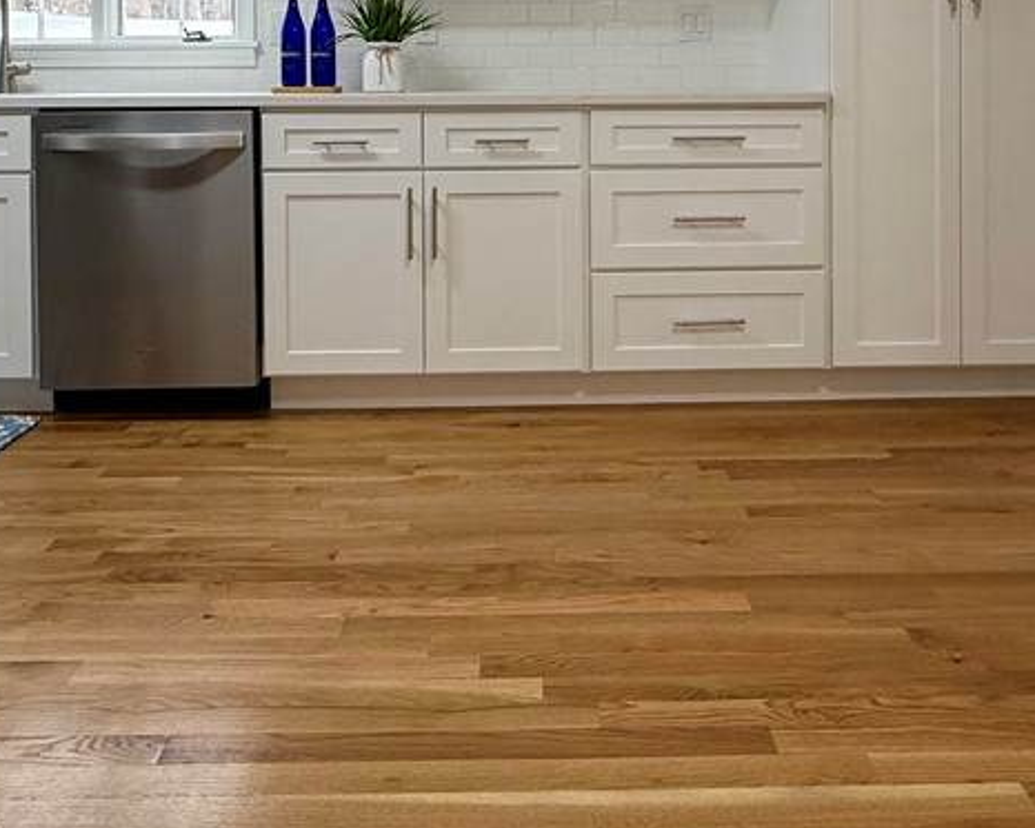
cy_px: 84
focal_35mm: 30
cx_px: 537
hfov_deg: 58.7
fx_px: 919
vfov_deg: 44.2
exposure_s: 1/120
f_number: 2.2
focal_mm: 2.22
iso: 160
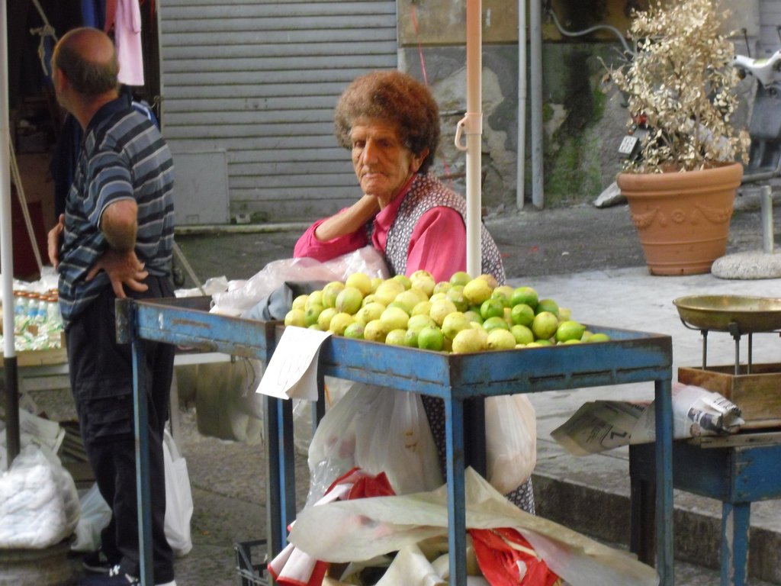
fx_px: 2549
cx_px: 390
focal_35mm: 113
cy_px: 293
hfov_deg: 17.4
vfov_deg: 13.1
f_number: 5.2
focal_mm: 18.6
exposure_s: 1/125
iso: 400
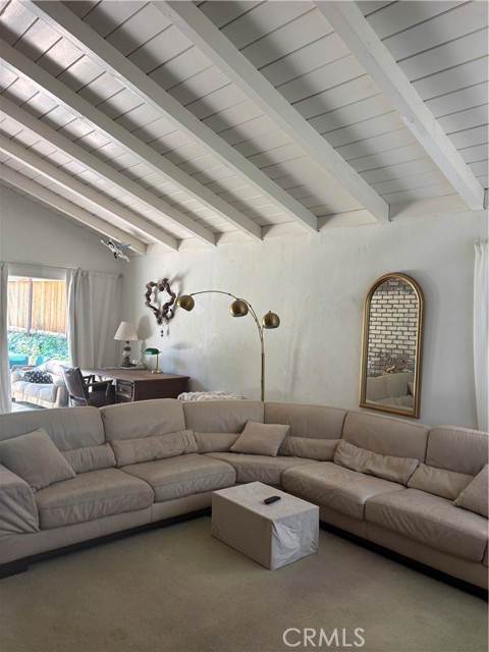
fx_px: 490
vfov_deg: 67.3
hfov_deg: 53.1
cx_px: 244
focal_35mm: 26
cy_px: 326
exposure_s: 1/94
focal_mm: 5.96
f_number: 1.6
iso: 125
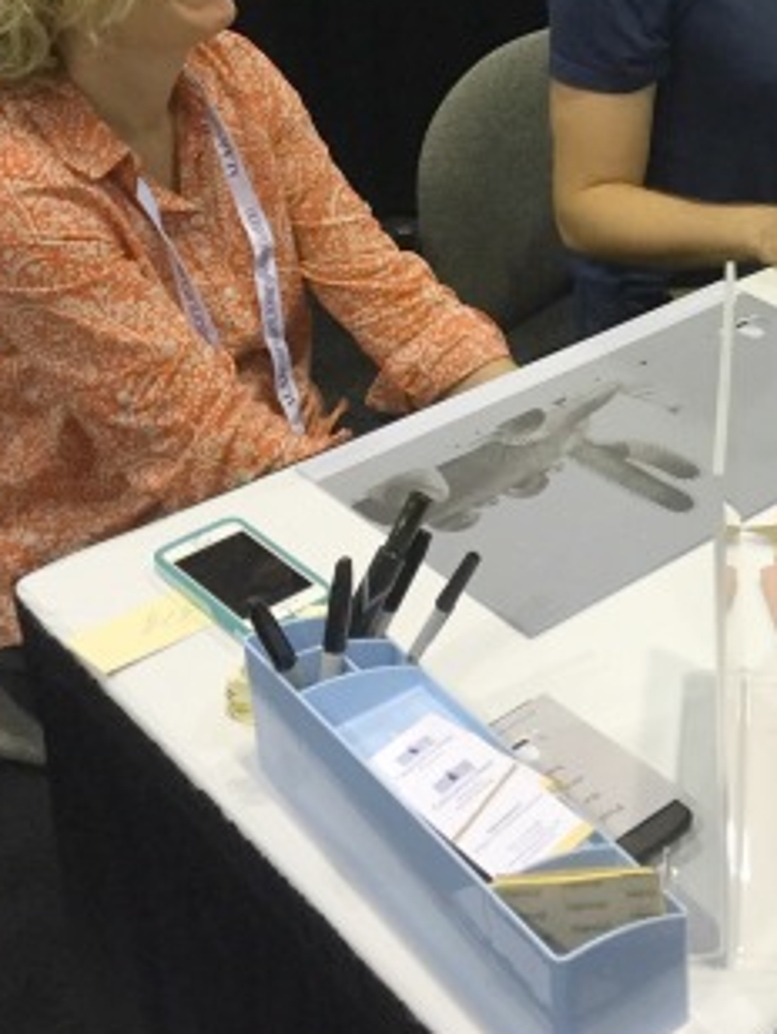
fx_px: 1794
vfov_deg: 30.8
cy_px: 114
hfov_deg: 23.5
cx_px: 754
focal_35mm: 60
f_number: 2.2
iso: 125
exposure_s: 1/30
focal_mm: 4.15
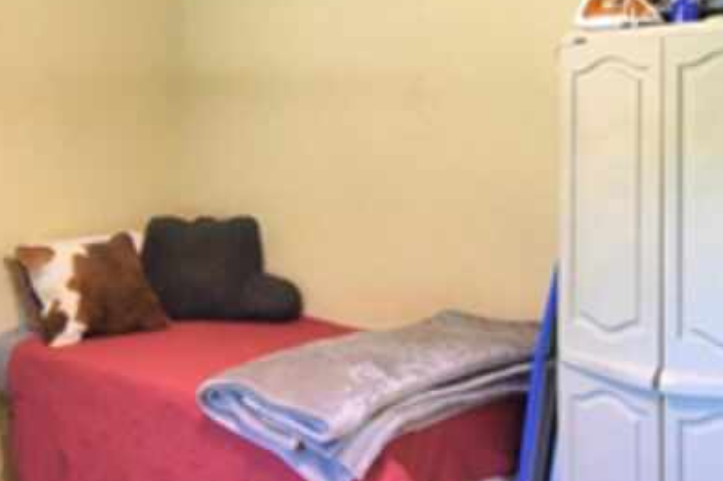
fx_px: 984
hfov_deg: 40.3
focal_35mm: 49
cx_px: 343
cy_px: 144
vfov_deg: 27.3
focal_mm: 10
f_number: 4.5
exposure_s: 1/40
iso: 400
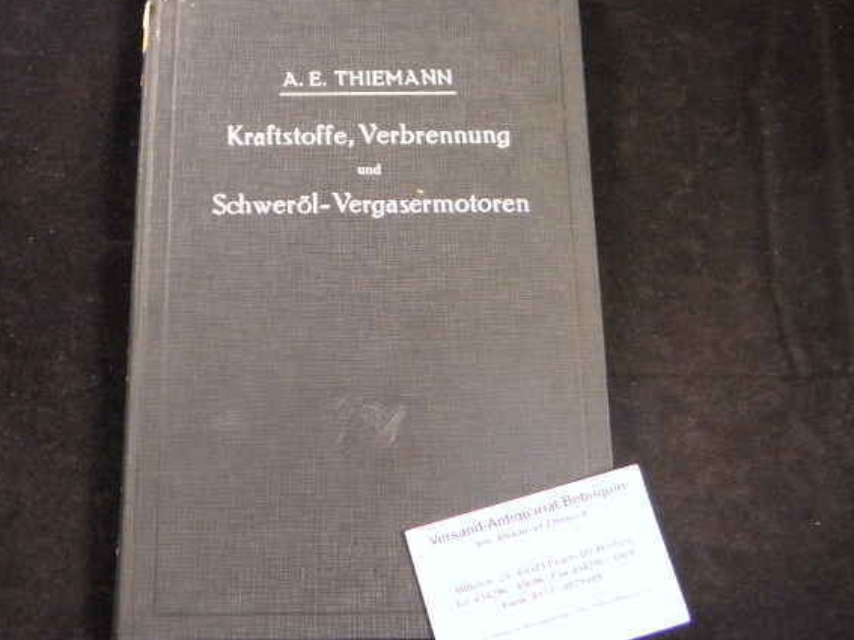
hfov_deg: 42.9
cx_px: 375
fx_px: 1085
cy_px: 303
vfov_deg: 32.9
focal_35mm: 44
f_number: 3.8
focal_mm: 7.1
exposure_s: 1/25
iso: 400
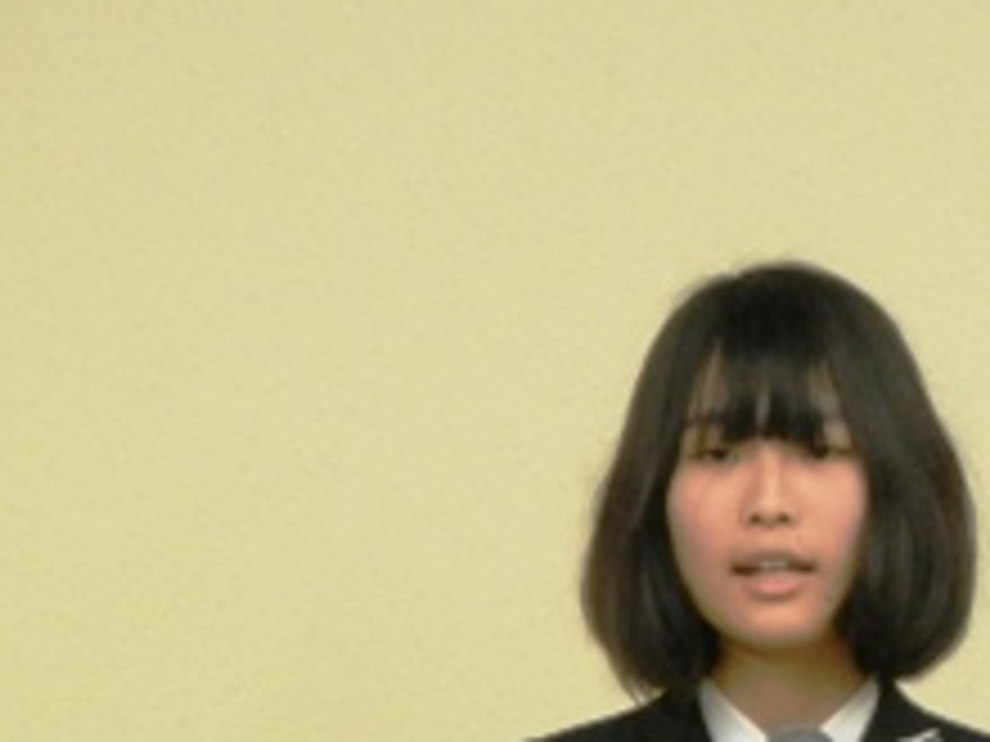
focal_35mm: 817
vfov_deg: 1.8
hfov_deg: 2.4
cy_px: 634
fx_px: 23366
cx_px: 806
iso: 400
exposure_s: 1/15
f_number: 6.9
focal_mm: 71.6
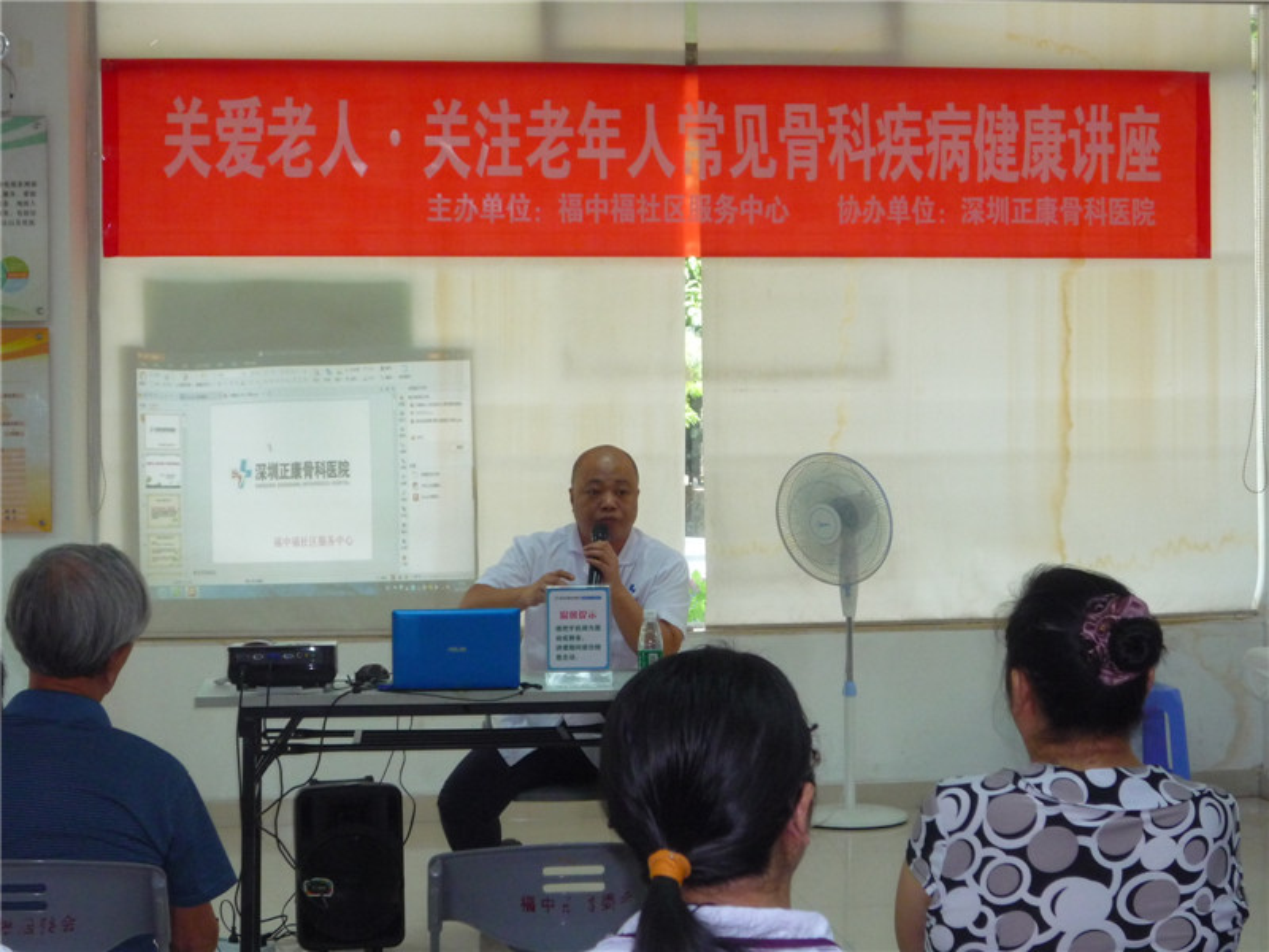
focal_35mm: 69
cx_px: 634
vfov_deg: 21.3
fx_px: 2529
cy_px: 476
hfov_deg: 28.2
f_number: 5.4
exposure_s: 1/40
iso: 320
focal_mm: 12.2
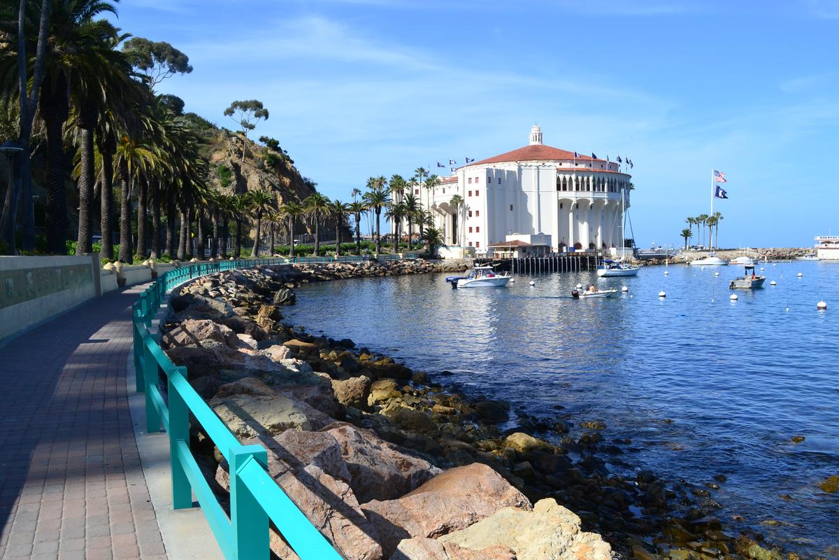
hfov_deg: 57.2
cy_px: 280
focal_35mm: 33
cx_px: 420
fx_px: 769
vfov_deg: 40.0
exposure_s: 1/500
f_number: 11
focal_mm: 22
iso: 400
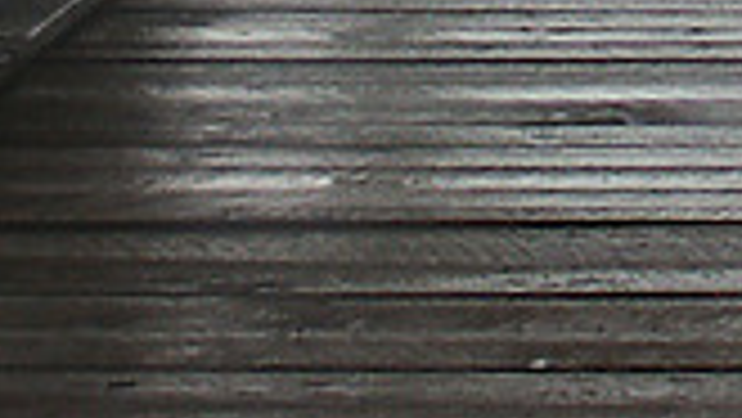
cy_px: -584
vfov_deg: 5.6
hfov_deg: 10.2
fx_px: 4094
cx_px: 868
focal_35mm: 208
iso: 80
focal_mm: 7.18
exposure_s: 1/45
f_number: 3
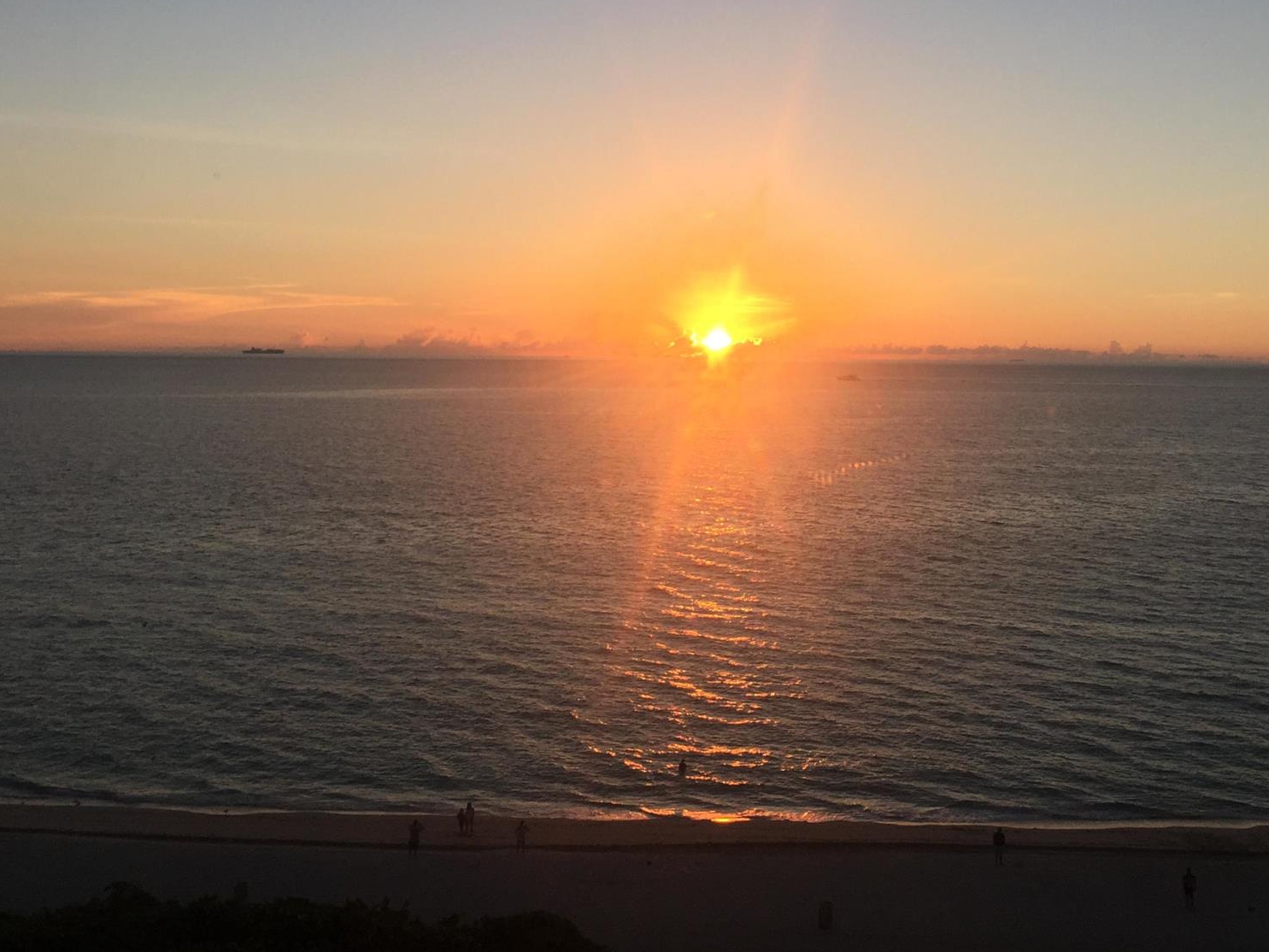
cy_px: 320
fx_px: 1466
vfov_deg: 35.6
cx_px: 741
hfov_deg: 46.6
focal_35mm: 40
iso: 32
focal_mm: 4.15
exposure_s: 1/824
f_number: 2.2
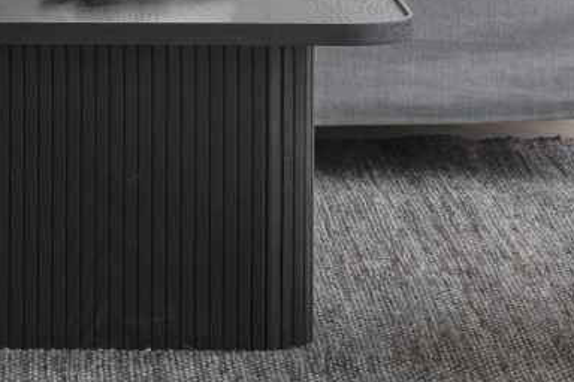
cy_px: -472
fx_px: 5070
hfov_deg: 6.4
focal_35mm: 318
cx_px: -291
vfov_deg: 4.2
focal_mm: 61
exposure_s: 1/1.25
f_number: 8
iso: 250
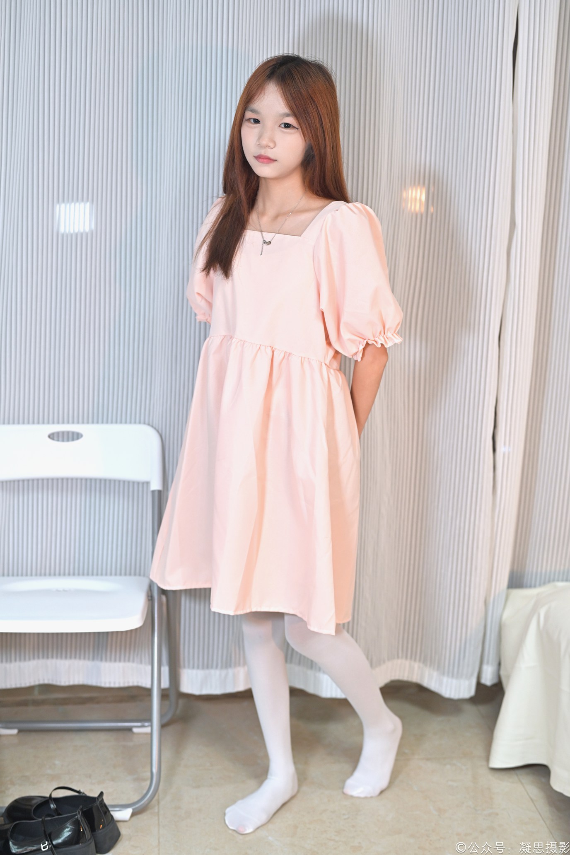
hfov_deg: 27.0
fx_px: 1187
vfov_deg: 39.6
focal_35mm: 50
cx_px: 285
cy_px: 428
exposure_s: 1/100
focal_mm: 50
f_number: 3.2
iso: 1250
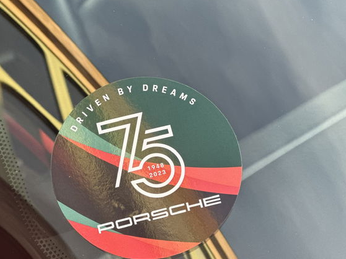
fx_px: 1059
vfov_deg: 13.9
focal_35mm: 106
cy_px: 165
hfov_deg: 18.5
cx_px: 138
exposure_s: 1/121
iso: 160
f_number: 2.8
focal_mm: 9
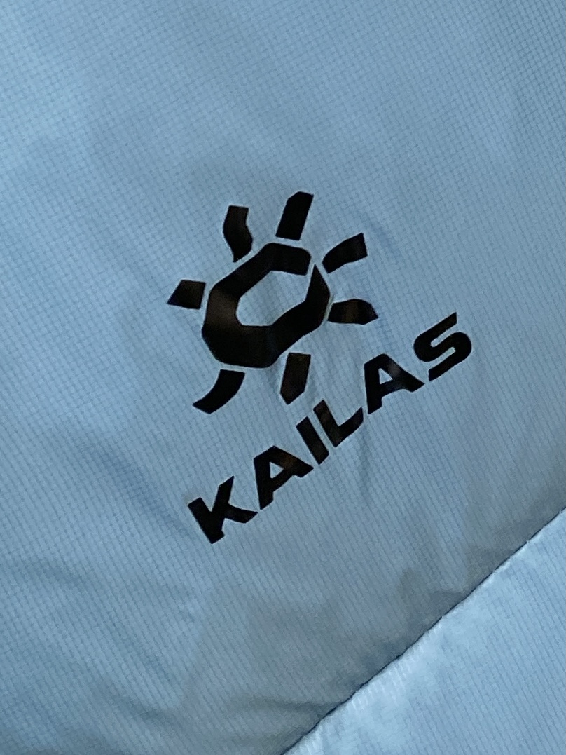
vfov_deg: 67.3
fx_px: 567
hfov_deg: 53.1
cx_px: 283
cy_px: 378
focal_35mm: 26
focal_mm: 4.25
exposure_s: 1/121
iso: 100
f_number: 1.8
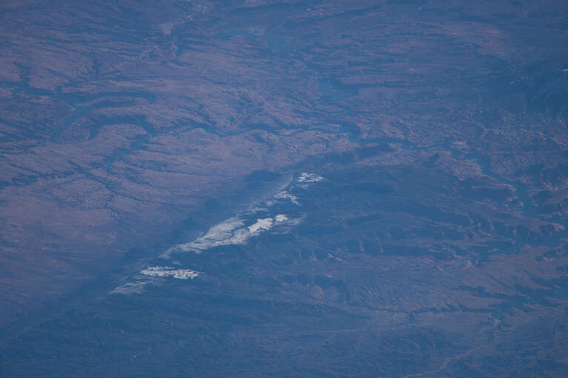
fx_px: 15840
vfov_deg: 1.4
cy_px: 189
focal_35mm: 1004
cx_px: 284
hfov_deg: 2.1
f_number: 6.7
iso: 200
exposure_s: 1/1000
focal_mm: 1000
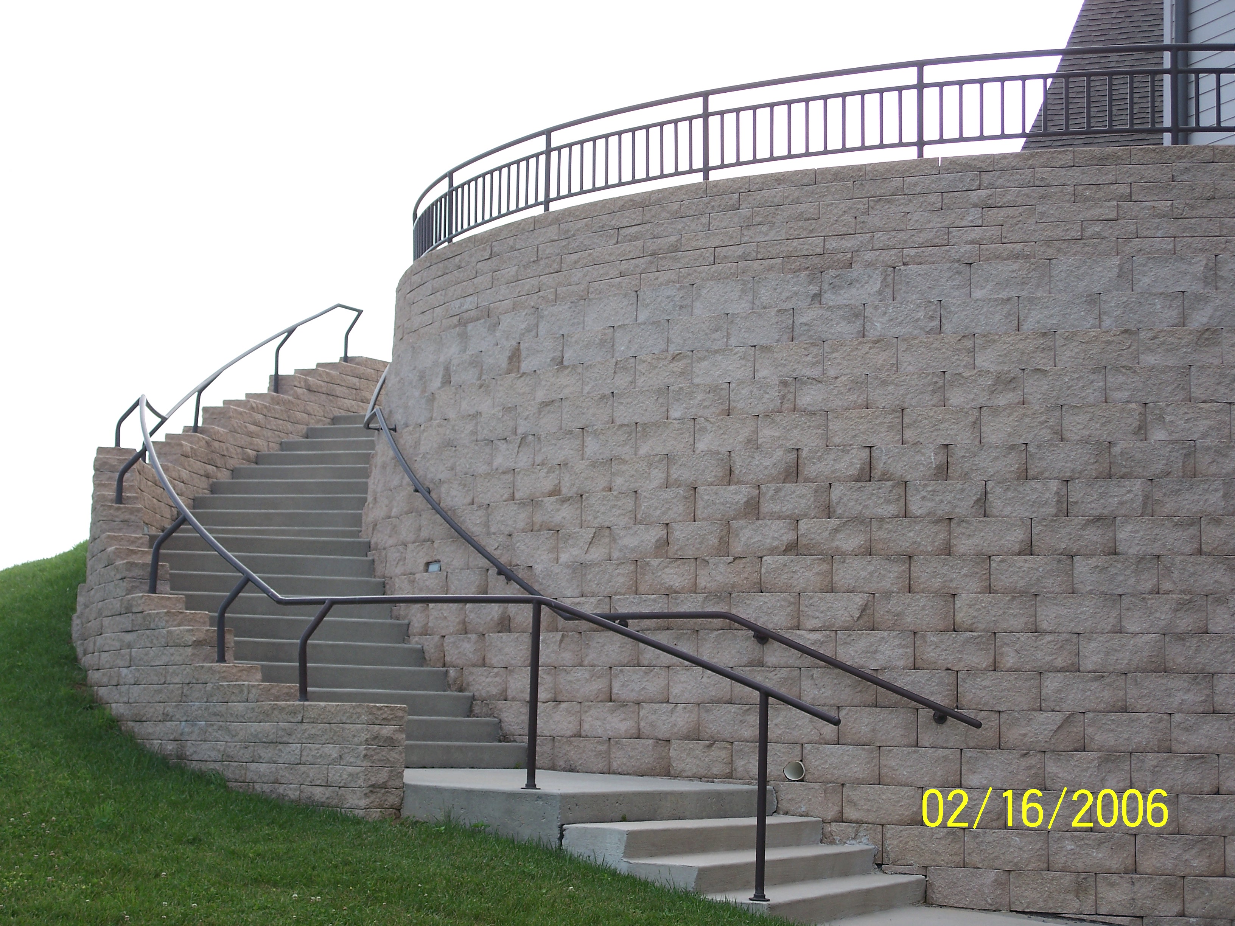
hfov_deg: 27.8
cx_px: 618
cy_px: 463
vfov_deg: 21.0
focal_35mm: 70
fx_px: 2497
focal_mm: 14.7
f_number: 3.2
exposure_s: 1/400
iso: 64
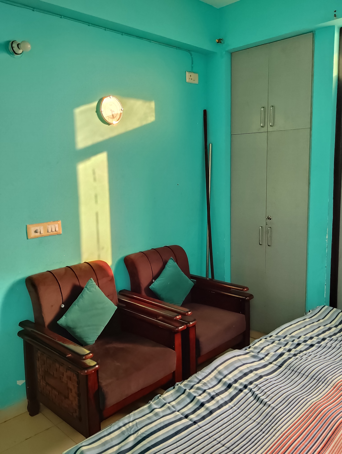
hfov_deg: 48.3
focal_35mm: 29
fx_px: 381
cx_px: 171
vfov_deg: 61.6
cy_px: 227
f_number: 1.8
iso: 202
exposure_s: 1/50
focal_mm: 4.25
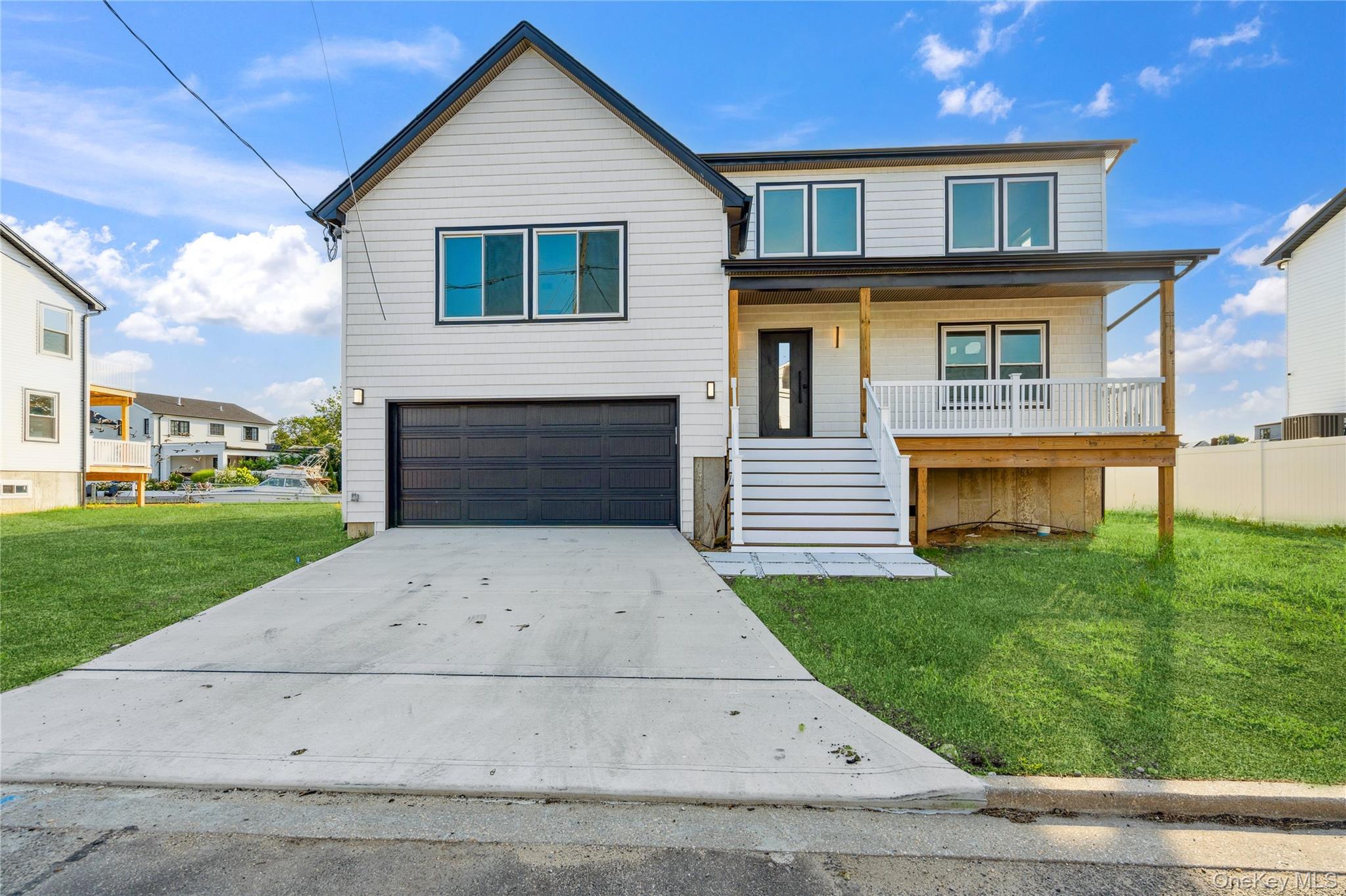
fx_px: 598
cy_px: 448
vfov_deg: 73.7
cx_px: 673
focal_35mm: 16
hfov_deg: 96.7
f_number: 7.1
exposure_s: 1/250
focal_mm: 16
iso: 200
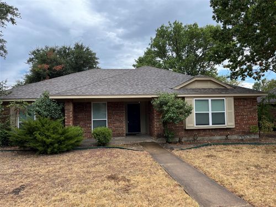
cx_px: 138
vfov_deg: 53.1
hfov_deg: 67.3
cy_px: 104
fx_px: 207
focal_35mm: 26
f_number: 1.6
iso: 50
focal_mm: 5.1
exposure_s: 1/1186
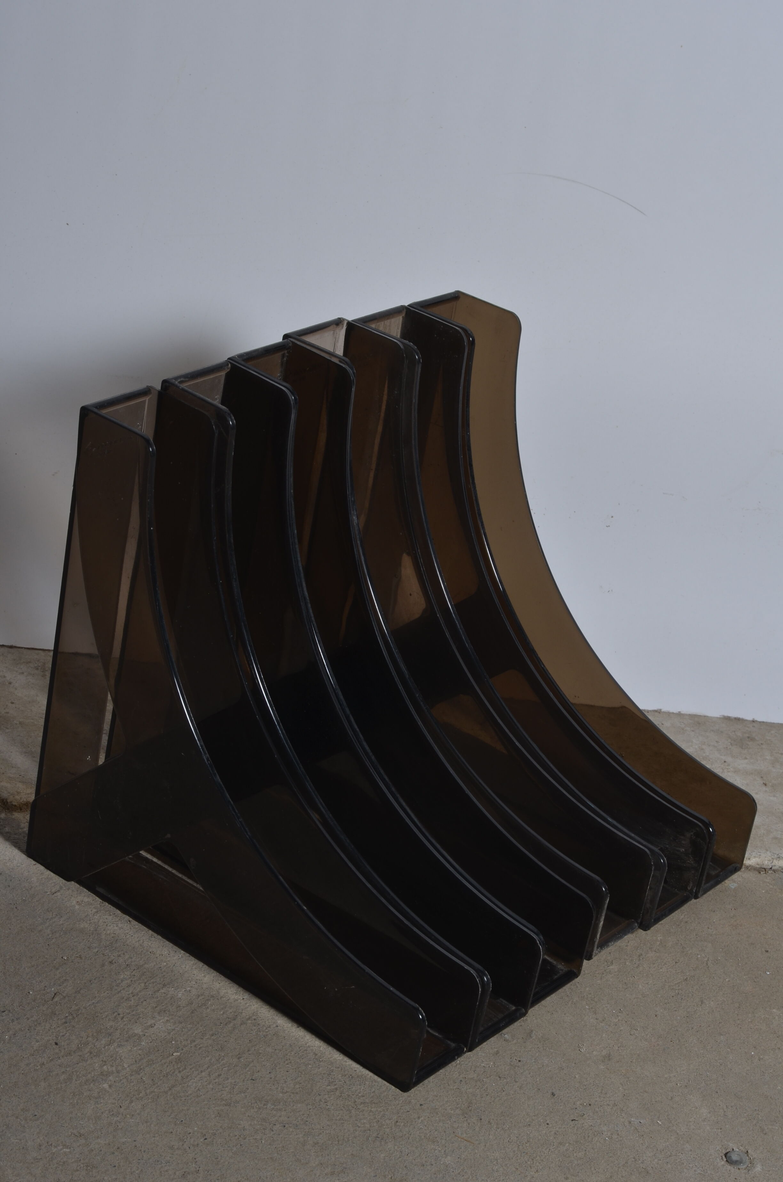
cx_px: 392
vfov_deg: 27.0
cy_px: 591
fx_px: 2458
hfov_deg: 18.1
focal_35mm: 75
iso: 100
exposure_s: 1/125
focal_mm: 50
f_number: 11
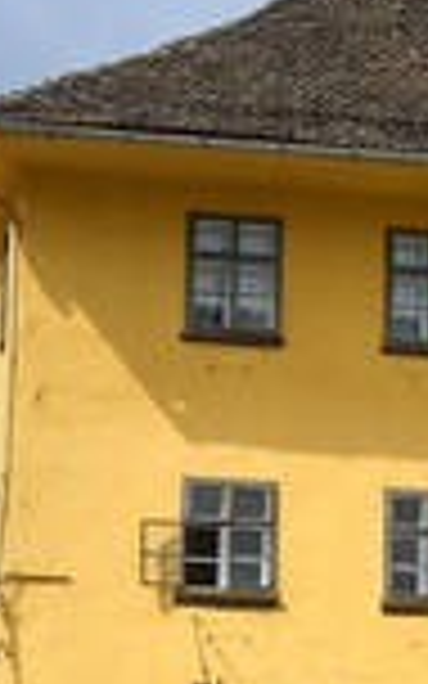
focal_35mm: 107
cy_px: 490
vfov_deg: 19.4
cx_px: 302
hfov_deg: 12.2
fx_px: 1997
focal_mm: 38
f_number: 13
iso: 200
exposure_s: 1/200
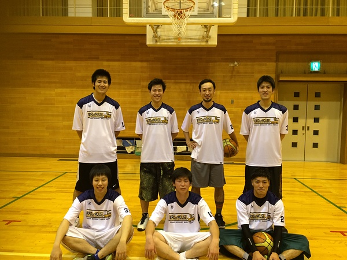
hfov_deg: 61.7
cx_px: 174
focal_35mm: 29
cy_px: 130
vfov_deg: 48.2
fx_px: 291
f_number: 2.2
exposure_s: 1/30
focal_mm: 4.15
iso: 125
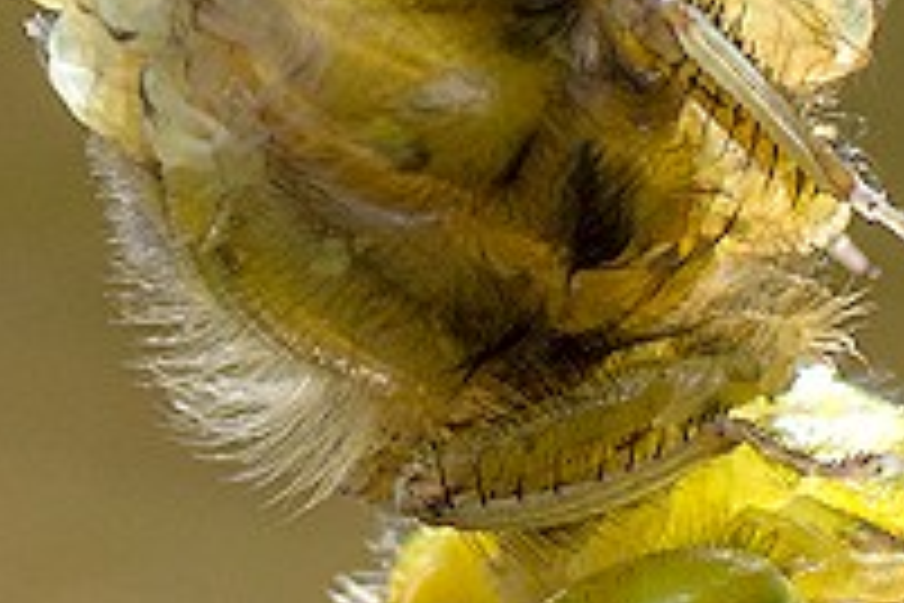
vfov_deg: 1.7
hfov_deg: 2.6
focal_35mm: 806
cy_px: -364
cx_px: -220
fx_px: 20238
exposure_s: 1/100
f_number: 9
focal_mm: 90
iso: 200
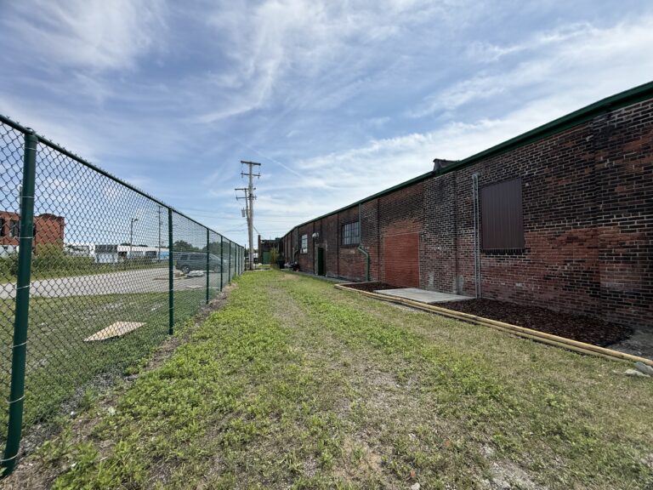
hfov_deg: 102.1
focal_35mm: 14
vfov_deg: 85.7
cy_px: 245
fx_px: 264
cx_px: 326
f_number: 2.2
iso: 50
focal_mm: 2.22
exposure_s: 1/2320
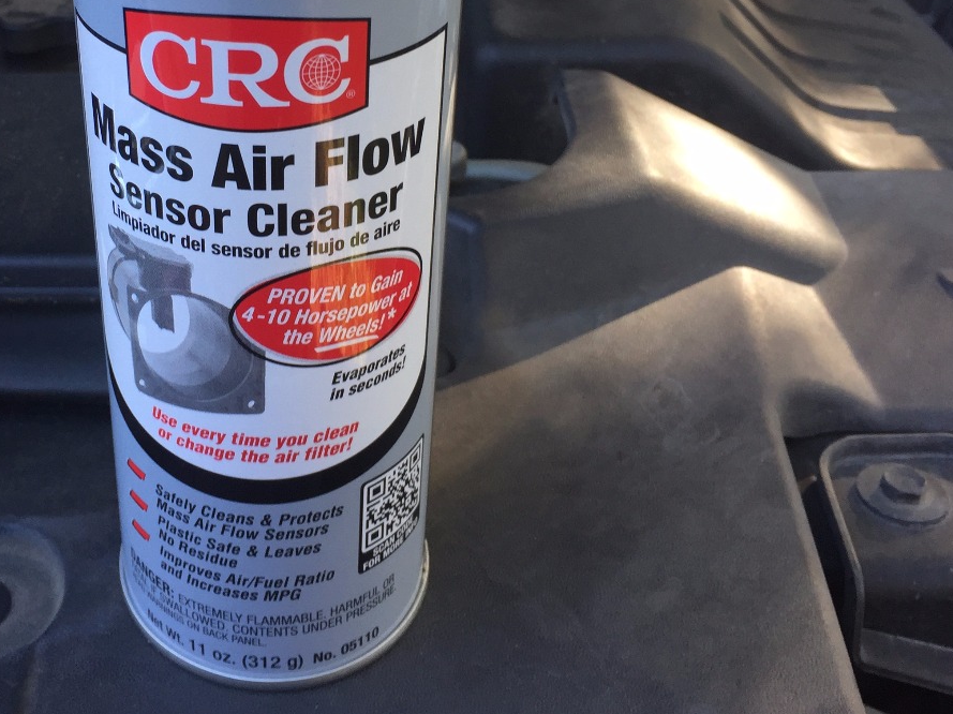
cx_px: 280
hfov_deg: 39.7
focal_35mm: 47
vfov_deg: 30.1
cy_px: 143
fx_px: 1293
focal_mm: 4.15
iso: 40
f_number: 2.2
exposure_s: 1/60
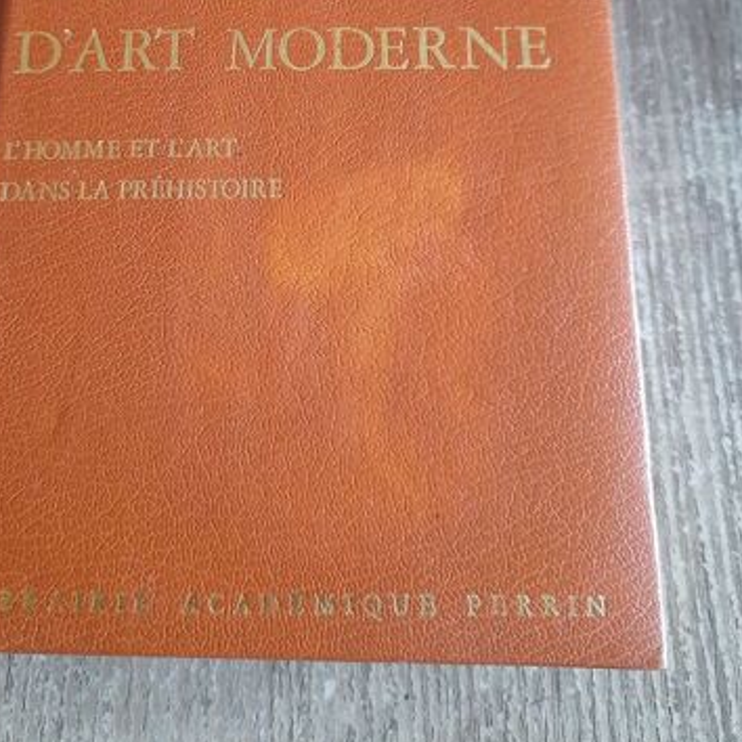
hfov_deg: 41.7
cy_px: 166
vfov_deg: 40.4
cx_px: 310
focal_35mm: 40
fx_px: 970
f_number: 2
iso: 320
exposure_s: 1/40
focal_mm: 4.6
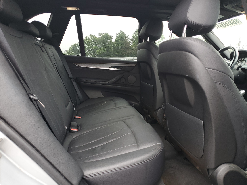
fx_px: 186
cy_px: 92
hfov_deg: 67.3
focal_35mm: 26
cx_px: 124
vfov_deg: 53.1
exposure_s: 1/60.2
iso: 53
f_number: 1.5
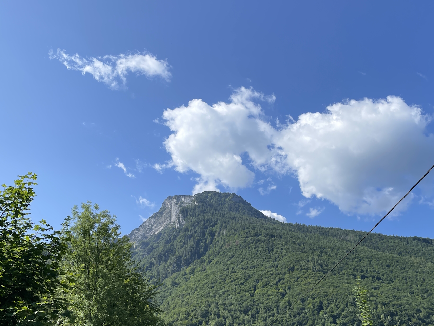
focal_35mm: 39
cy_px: 191
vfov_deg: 36.7
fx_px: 489
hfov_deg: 47.8
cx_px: 226
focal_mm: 4.2
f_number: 1.6
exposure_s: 1/3300
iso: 32
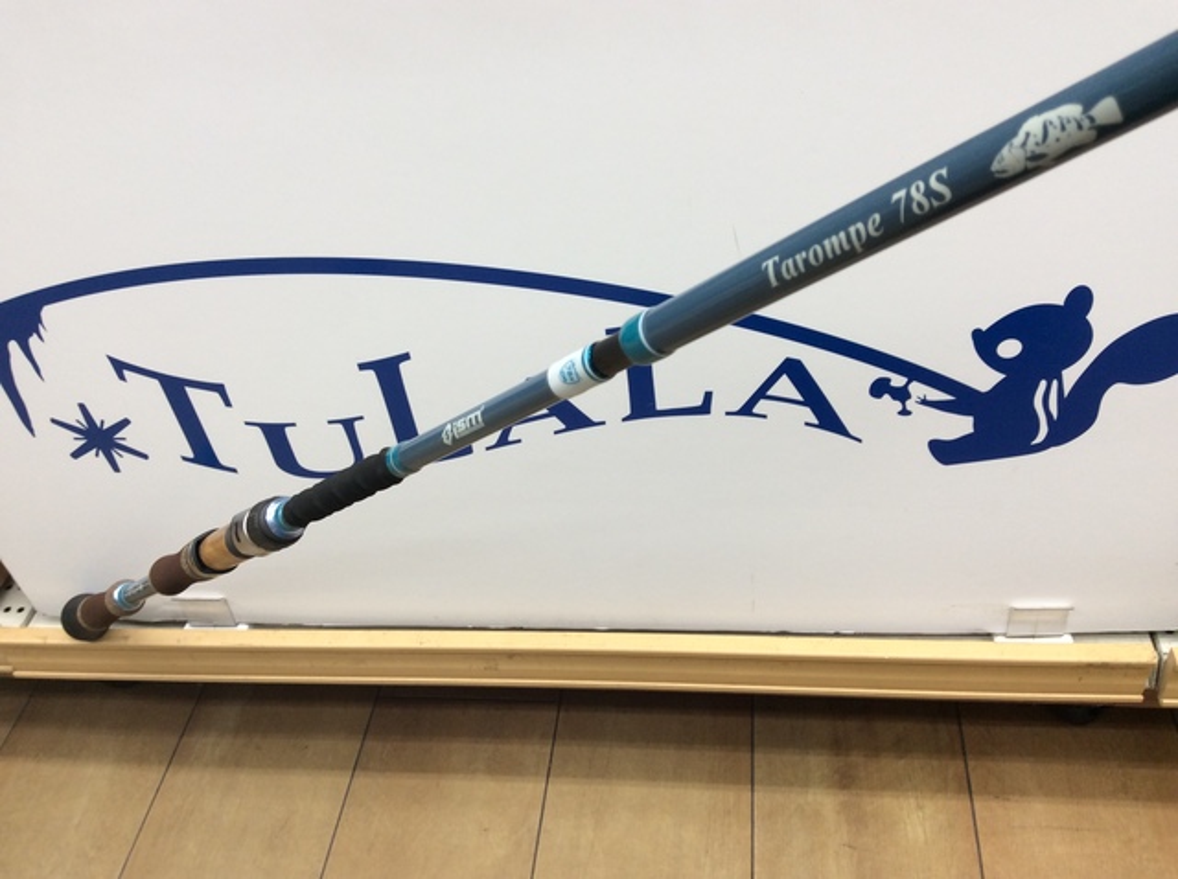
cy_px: 440
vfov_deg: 44.1
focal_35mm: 32
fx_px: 1087
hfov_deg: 56.9
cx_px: 589
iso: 40
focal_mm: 3.3
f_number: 2.4
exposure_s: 1/24
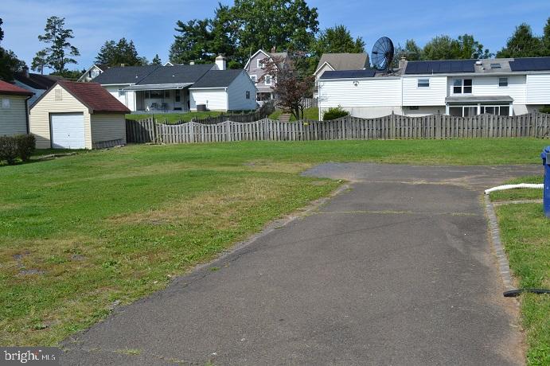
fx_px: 550
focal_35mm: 36
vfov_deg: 36.8
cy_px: 183
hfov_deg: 53.2
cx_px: 275
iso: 100
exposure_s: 1/250
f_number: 8
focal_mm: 24
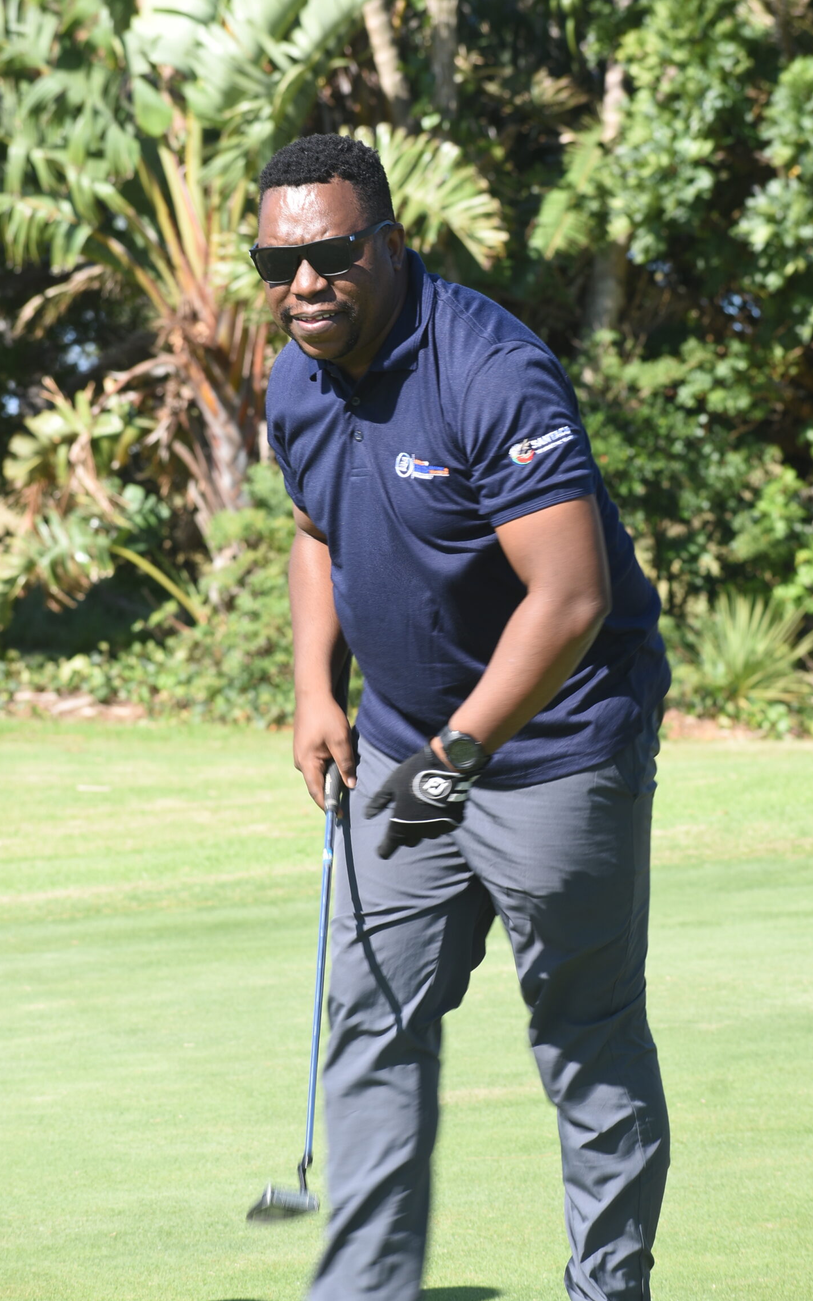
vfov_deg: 10.1
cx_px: 424
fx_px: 7354
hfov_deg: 6.3
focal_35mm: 208
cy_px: 649
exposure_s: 1/100
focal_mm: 135
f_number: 9
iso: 100
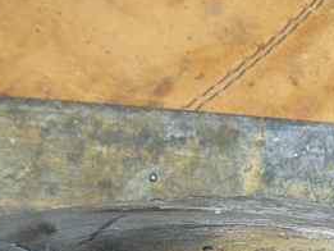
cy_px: 301
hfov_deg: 18.3
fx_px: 1023
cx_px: 287
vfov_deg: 13.6
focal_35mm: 106
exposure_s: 1/30
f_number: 4
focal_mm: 6
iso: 100
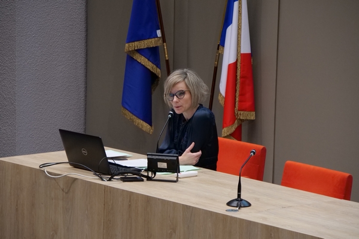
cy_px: 120
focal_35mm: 191
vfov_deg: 7.2
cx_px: 180
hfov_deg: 10.8
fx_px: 1905
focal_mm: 92
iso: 1600
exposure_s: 1/50
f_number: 5.4
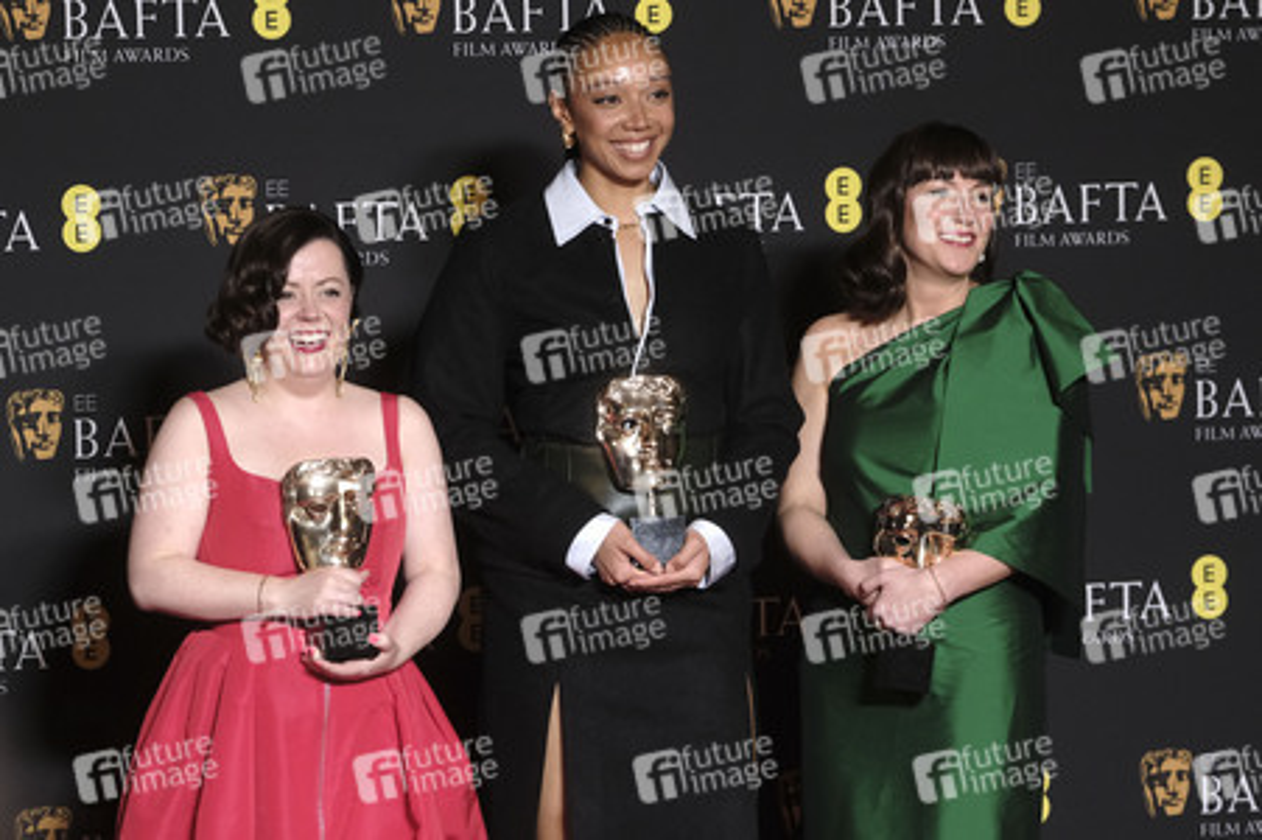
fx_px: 3468
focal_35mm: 99
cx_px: 631
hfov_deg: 20.6
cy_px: 420
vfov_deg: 13.8
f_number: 3.2
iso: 1600
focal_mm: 66
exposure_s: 1/160
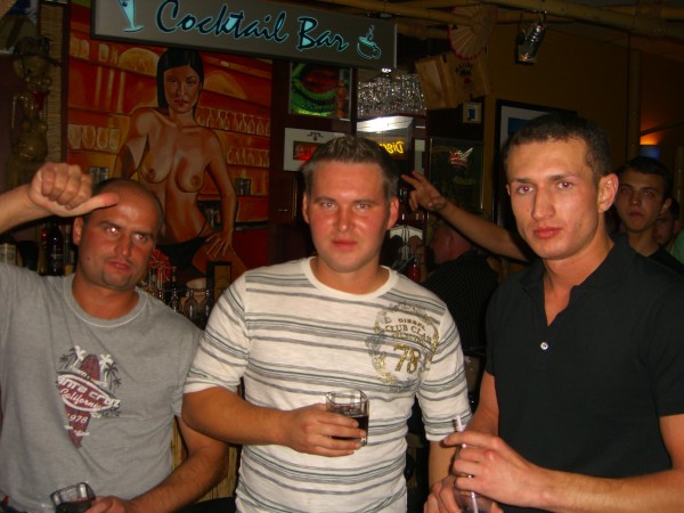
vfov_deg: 37.7
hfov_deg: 49.0
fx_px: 751
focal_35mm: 38
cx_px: 342
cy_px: 256
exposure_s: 1/60
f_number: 2.8
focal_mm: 7.9
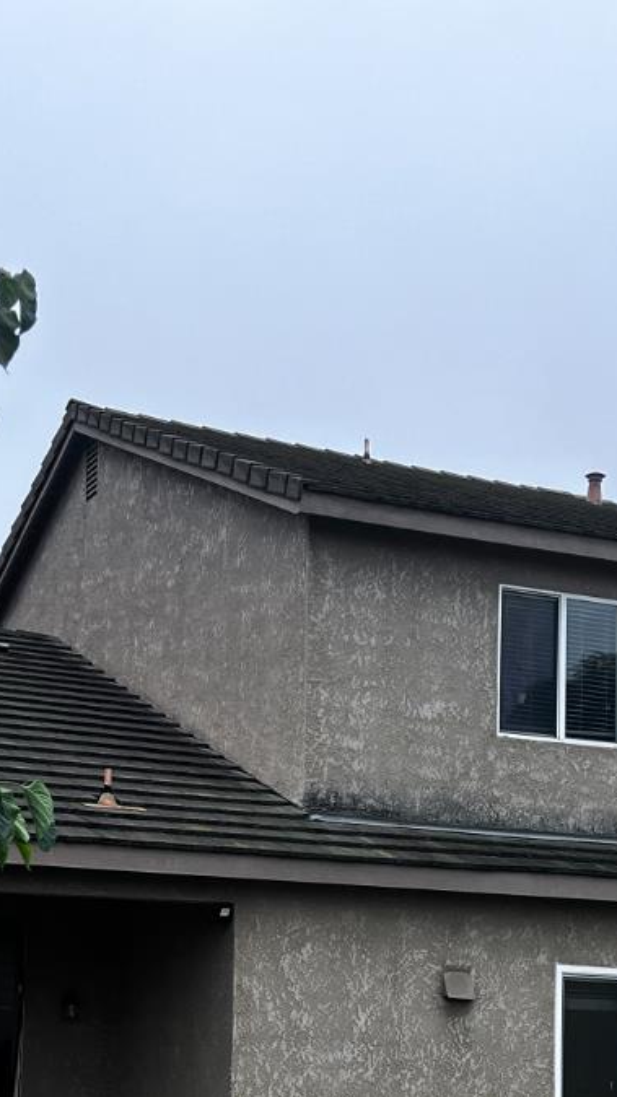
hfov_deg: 19.1
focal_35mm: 63
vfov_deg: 32.4
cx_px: 326
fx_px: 1833
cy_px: 888
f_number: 1.5
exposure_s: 1/1068
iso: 50
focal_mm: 5.7
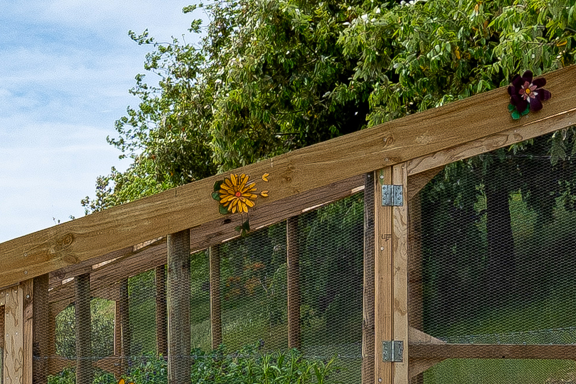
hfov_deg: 20.8
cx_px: -68
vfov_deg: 14.3
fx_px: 1488
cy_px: 458
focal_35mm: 93
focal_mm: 15.5
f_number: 9
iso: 320
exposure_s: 1/640
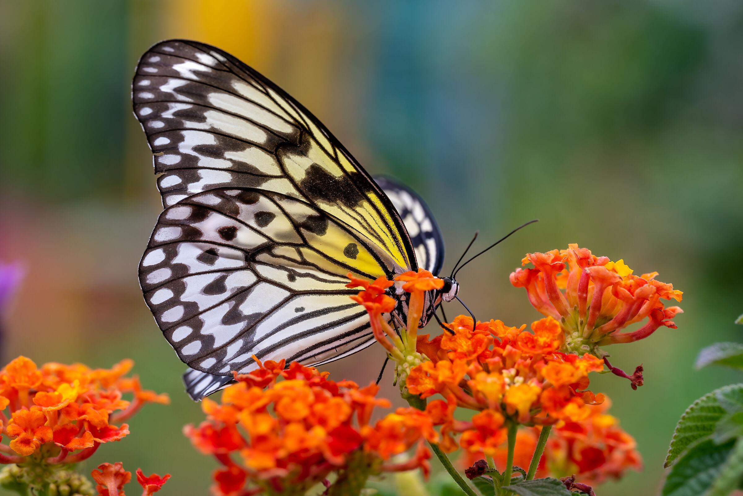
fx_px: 2167
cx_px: 372
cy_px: 248
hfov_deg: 19.5
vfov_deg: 13.0
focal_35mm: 105
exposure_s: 1/320
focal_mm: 105
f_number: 7.1
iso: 400
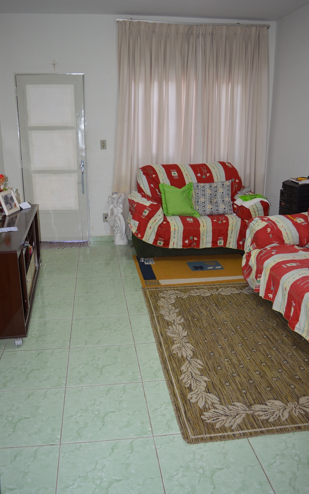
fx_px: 377
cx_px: 145
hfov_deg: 44.5
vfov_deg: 66.5
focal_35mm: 28
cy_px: 246
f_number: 4
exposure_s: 1/60
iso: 400
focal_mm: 18
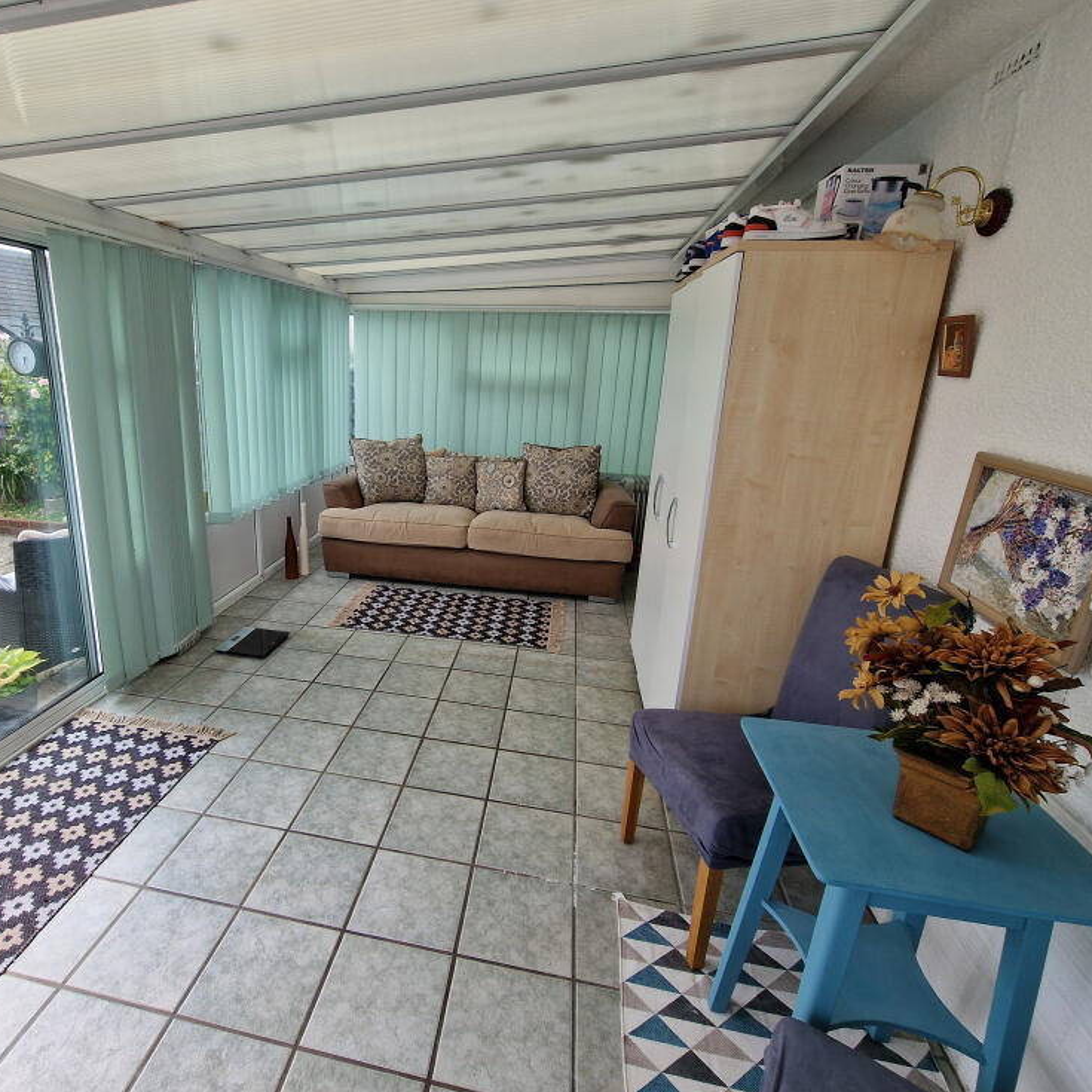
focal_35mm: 16
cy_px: 535
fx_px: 571
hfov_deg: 86.7
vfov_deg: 87.4
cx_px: 455
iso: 50
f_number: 2.2
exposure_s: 1/271
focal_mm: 2.2
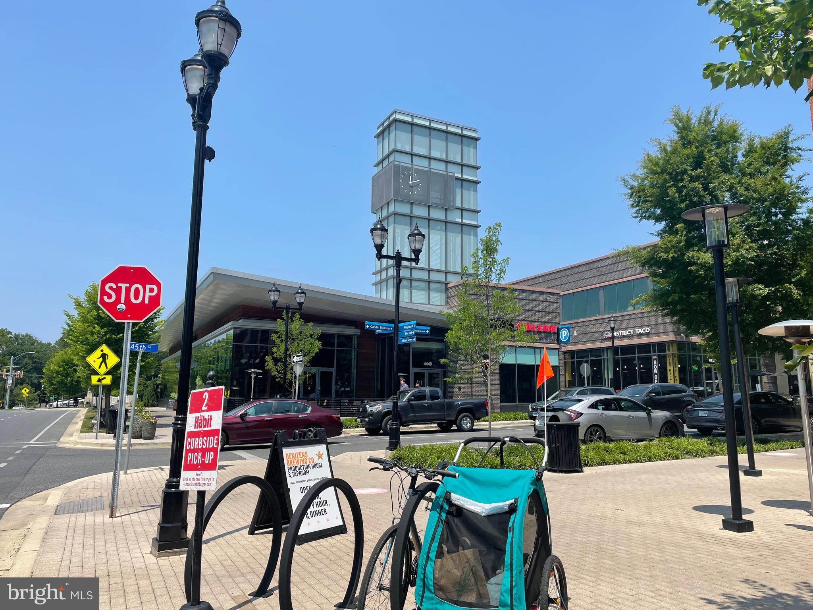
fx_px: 611
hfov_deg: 67.3
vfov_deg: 53.1
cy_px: 305
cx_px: 406
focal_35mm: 26
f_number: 1.6
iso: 32
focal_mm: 4.2
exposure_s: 1/3401
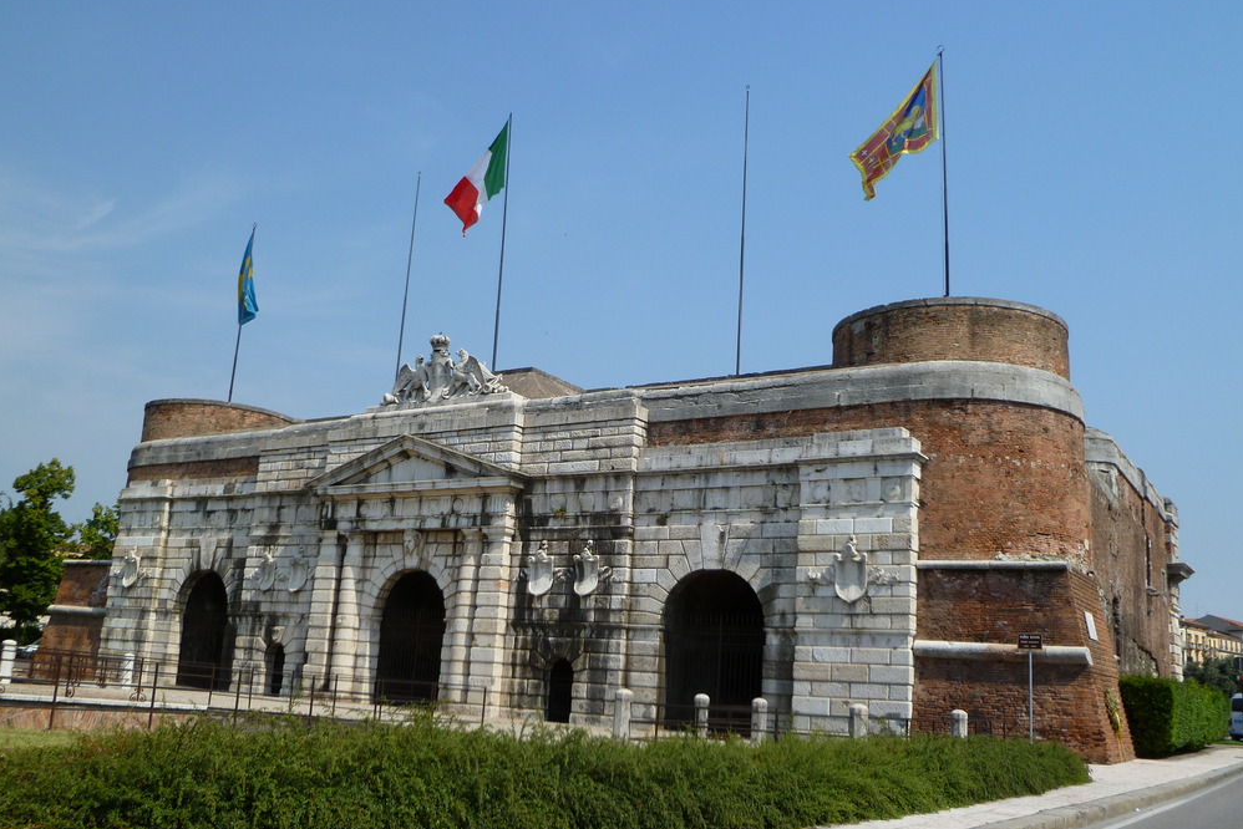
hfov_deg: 58.7
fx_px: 1105
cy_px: 449
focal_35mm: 32
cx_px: 610
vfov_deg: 41.1
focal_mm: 5.4
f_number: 3.4
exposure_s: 1/800
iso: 80
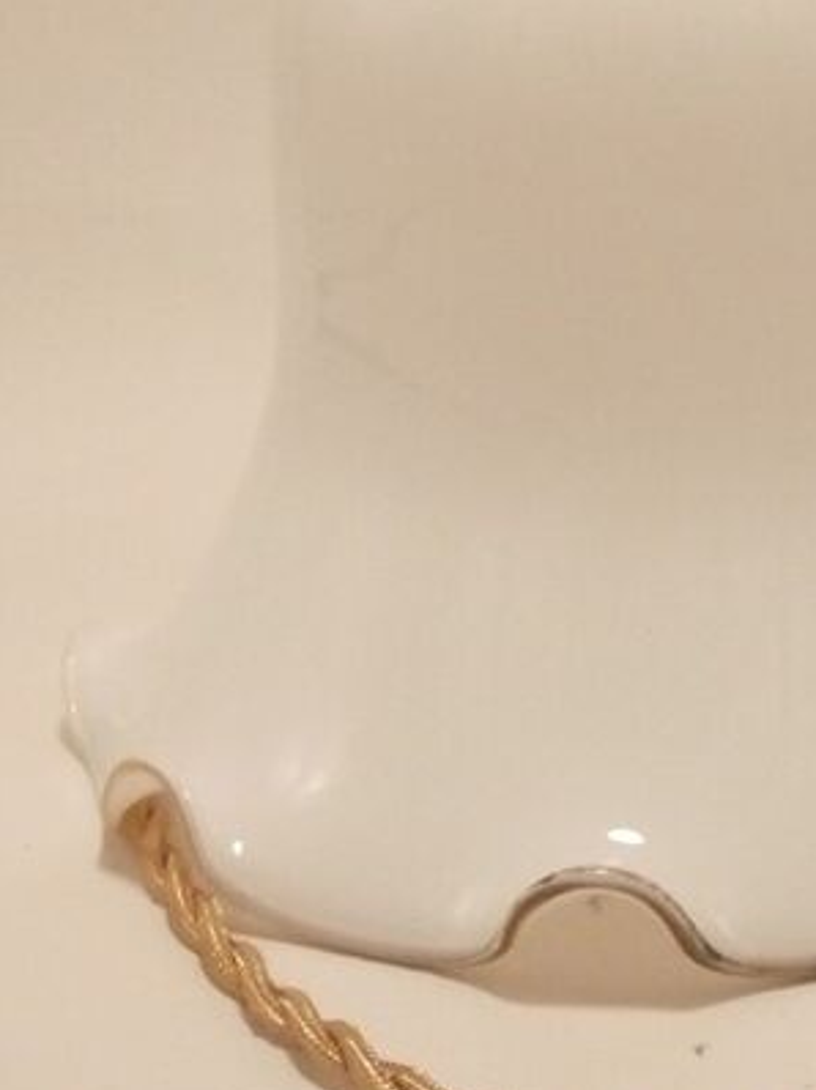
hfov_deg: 17.0
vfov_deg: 22.5
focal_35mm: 86
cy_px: 257
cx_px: 700
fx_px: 2706
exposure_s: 1/500
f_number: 3.9
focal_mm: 6.67
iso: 800
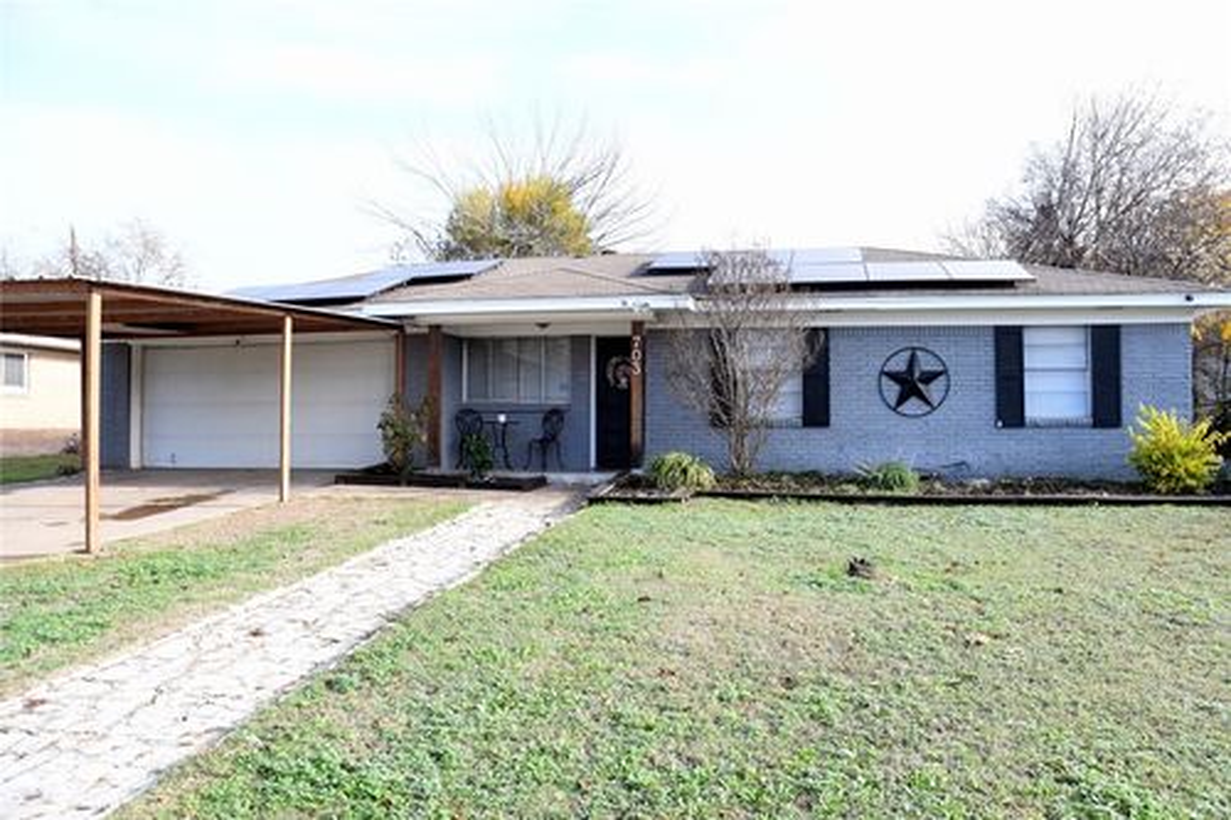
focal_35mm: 27
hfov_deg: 67.4
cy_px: 410
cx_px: 616
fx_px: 923
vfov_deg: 47.9
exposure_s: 1/1000
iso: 1250
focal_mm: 18
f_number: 6.3
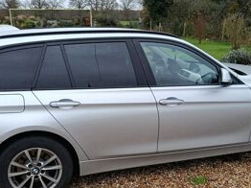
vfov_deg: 32.5
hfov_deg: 43.0
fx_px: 319
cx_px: 126
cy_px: 130
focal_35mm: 44
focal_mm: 5.24
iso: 108
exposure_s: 1/100
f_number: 1.7
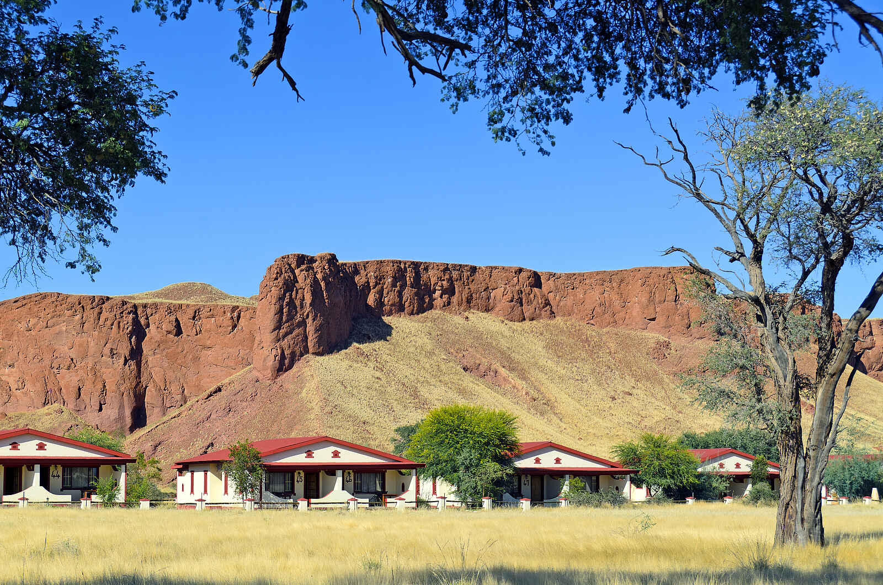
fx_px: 1616
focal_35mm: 66
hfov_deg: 30.6
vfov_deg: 20.5
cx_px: 442
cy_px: 292
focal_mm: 44
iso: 200
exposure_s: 1/640
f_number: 8
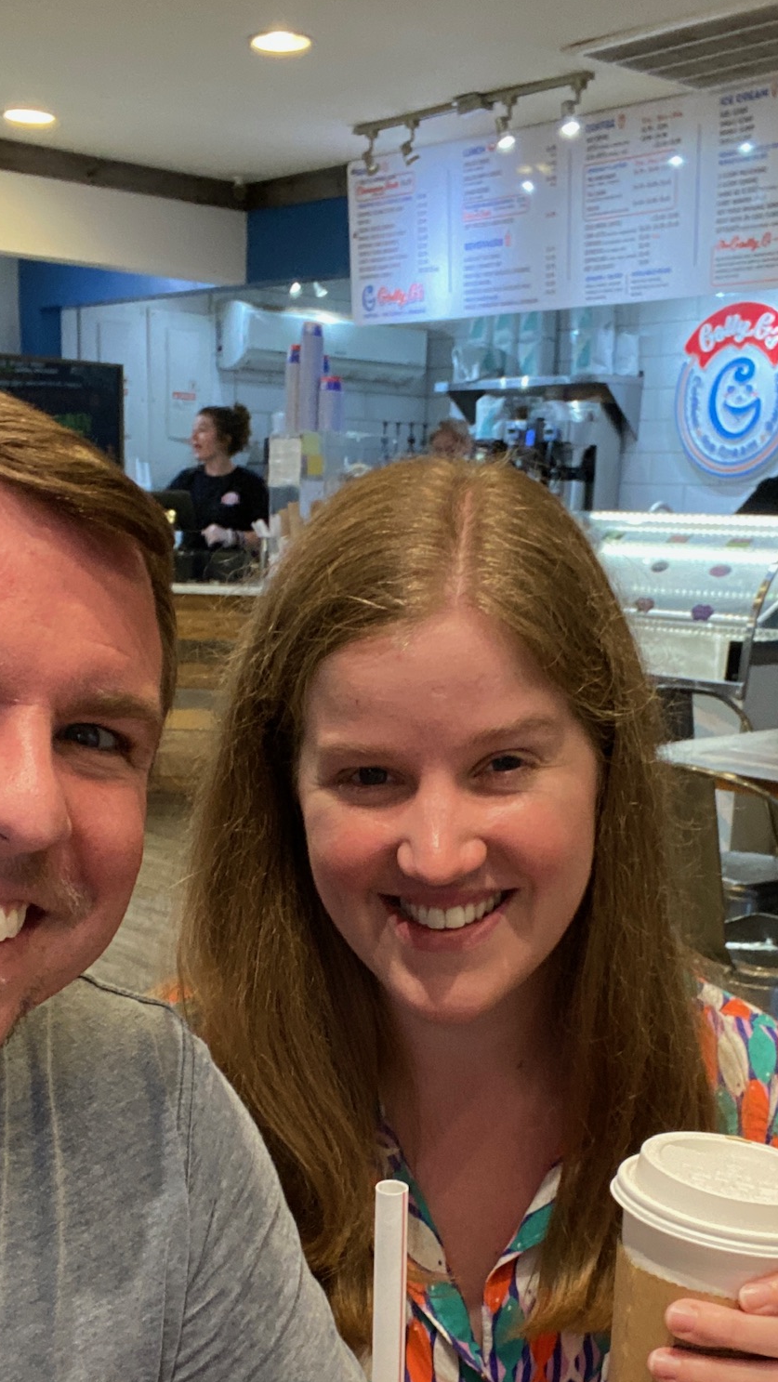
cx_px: 392
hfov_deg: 26.5
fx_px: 1650
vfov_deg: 44.9
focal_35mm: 45
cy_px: 909
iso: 320
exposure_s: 1/40
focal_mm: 2.71
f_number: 2.2
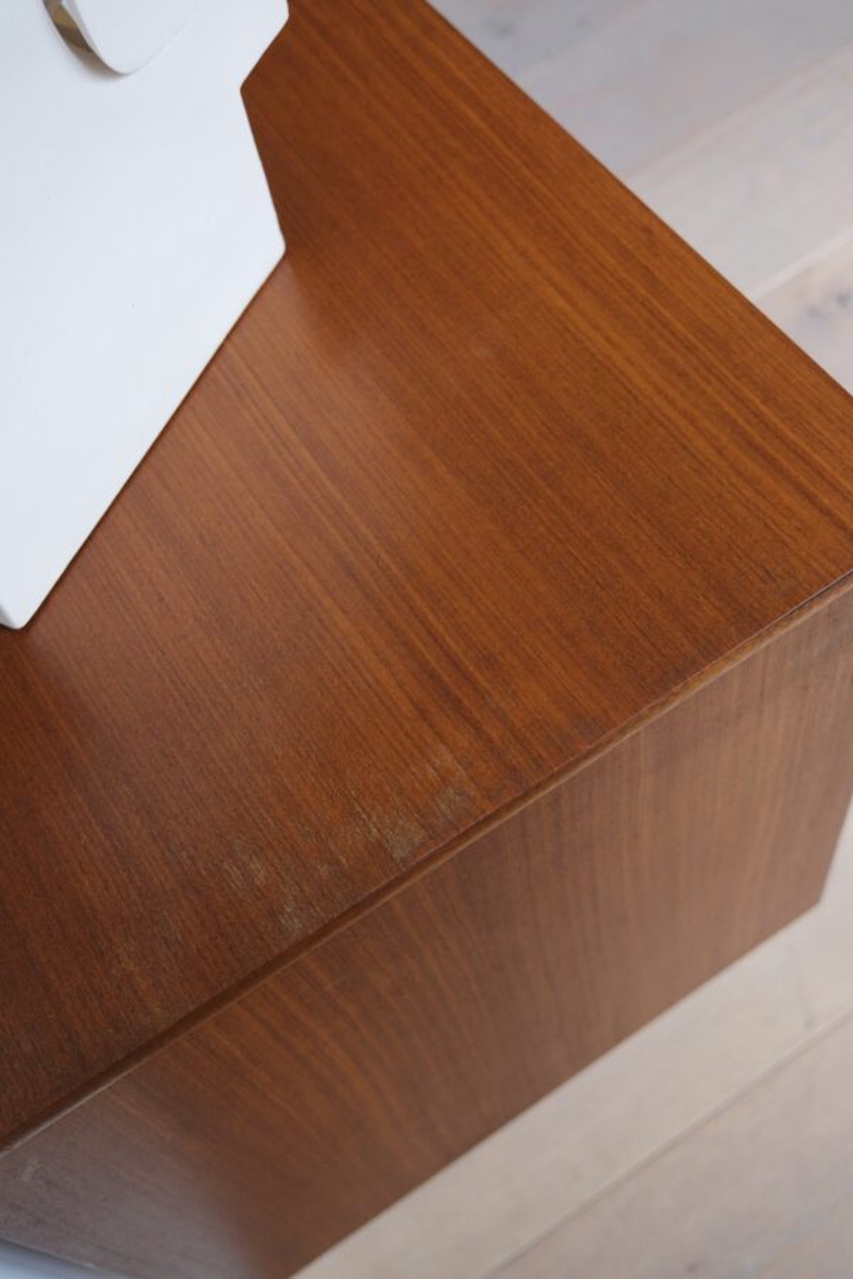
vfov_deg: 37.5
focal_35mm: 53
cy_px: 640
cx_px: 426
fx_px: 1884
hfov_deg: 25.5
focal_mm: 35
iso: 125
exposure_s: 1/120
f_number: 1.4
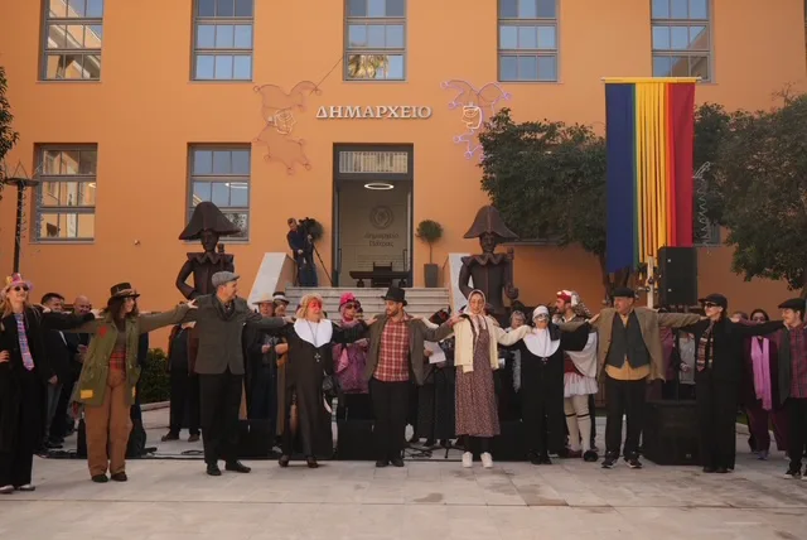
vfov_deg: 32.7
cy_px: 270
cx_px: 404
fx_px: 920
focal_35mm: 41
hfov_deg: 47.4
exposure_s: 1/250
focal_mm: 41
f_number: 5
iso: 125
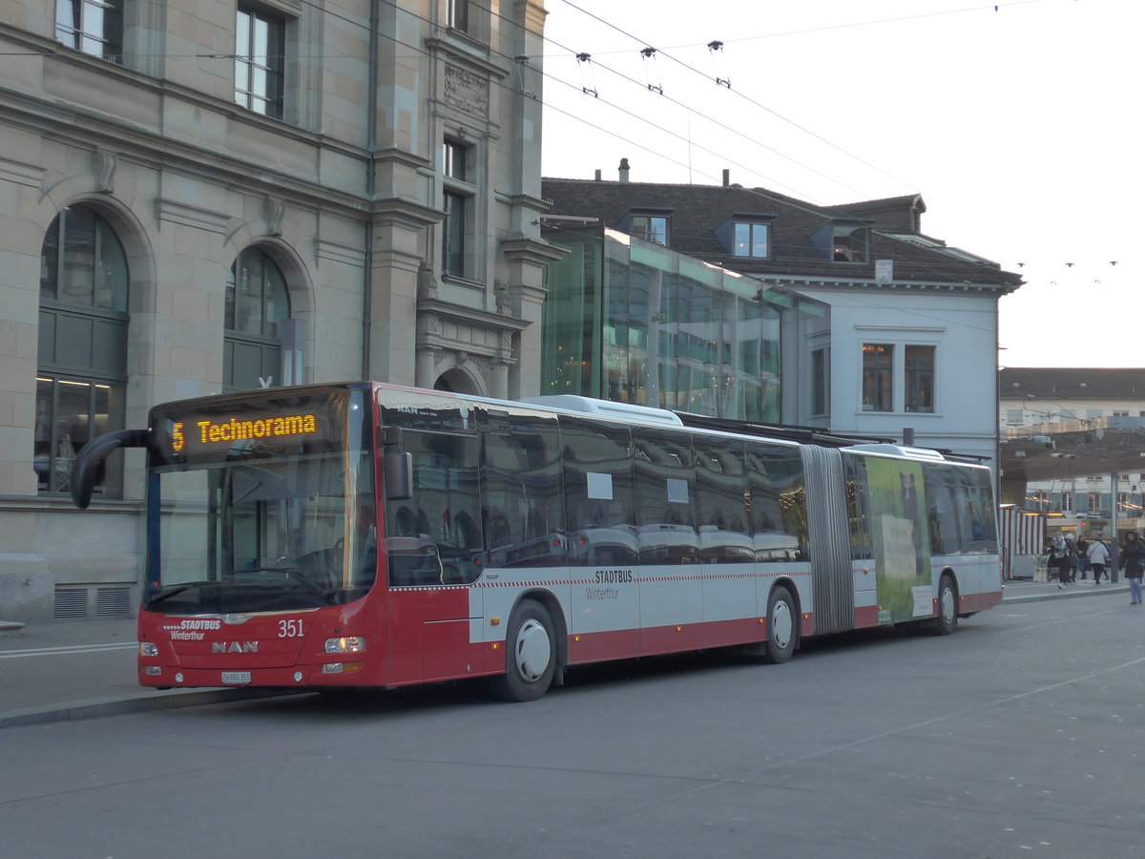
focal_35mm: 52
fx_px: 1720
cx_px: 572
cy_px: 430
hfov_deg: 36.8
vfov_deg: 28.0
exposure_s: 1/160
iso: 160
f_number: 3.3
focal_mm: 10.7
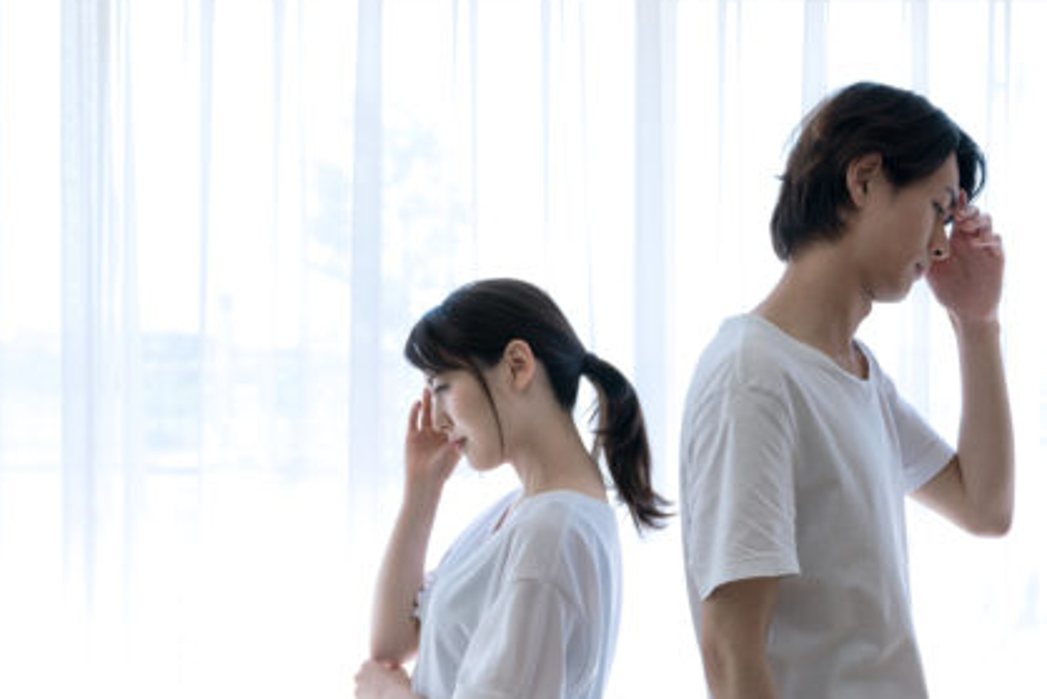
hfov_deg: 35.5
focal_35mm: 56
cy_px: 363
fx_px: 1629
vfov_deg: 24.2
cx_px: 649
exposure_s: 1/125
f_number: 4
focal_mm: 39
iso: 100
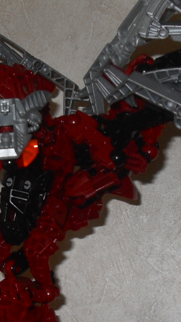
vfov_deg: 23.0
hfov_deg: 13.1
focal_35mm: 92
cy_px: 222
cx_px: 57
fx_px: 786
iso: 100
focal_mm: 6.3
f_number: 2.8
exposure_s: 1/45
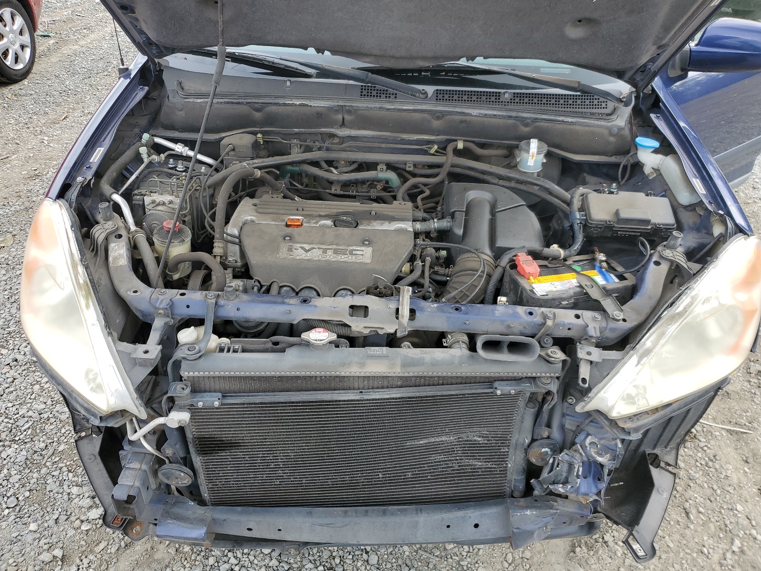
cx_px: 380
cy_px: 286
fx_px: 572
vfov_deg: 53.1
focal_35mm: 26
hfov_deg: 67.3
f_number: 1.5
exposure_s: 1/625
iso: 50
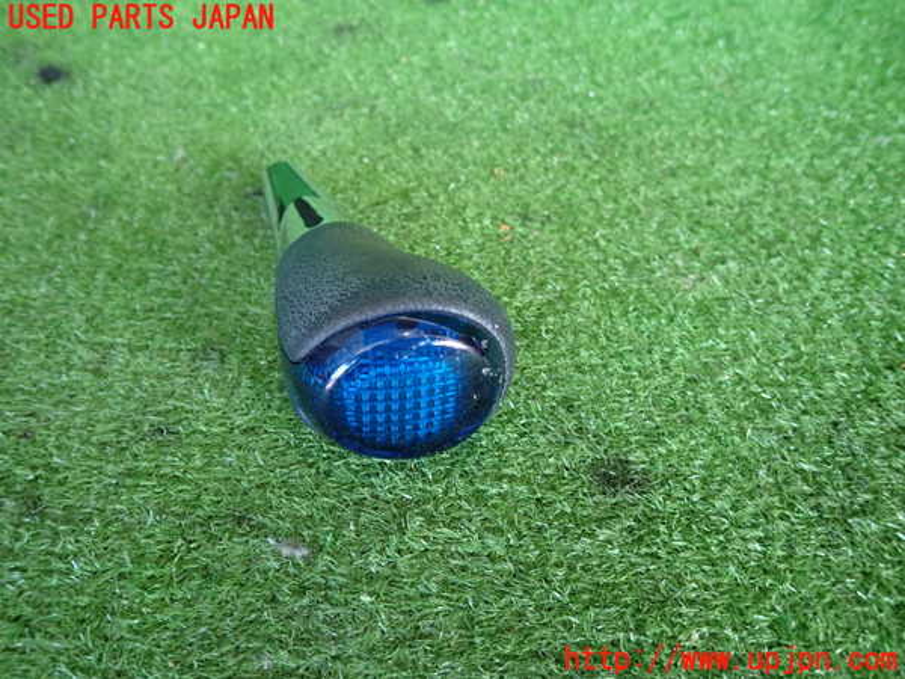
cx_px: 452
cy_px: 340
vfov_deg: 54.9
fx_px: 654
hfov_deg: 69.4
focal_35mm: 25
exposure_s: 1/50
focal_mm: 4.5
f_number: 2
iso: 200
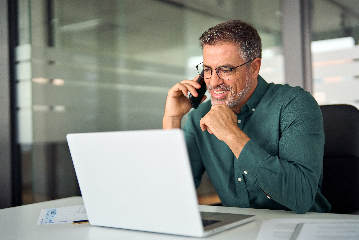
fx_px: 499
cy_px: 120
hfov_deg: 39.6
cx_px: 180
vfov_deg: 27.0
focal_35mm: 50
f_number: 1.2
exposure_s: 1/3200
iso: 800
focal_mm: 50
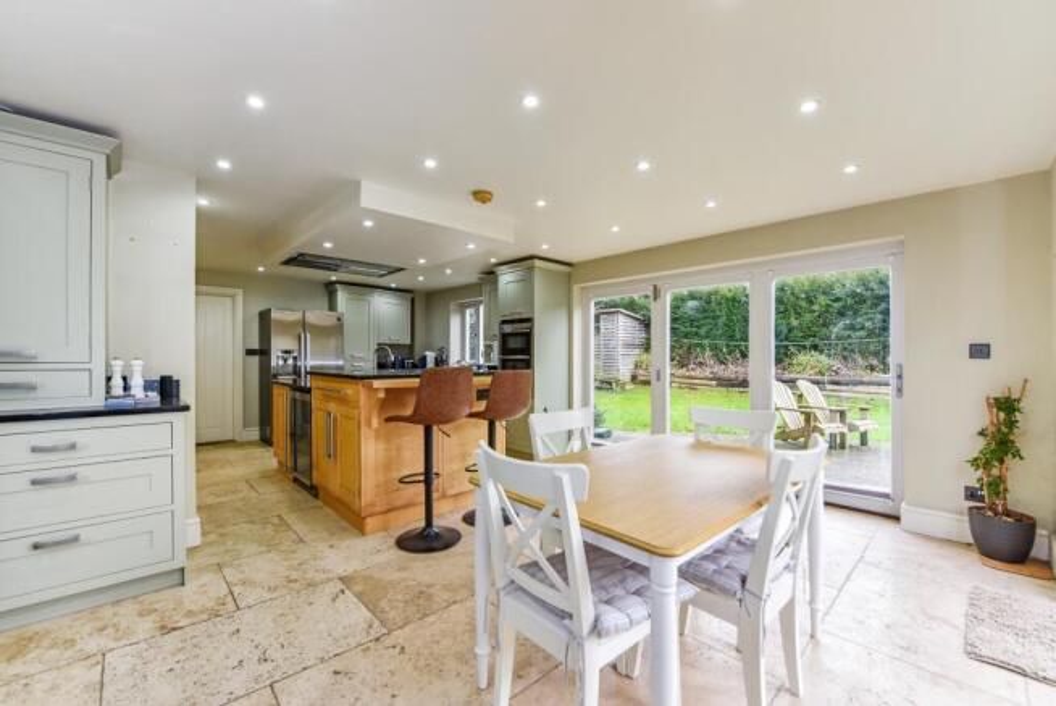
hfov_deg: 104.2
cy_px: 353
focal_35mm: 14
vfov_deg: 81.3
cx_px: 528
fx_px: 411
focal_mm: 14
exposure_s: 1/25
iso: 400
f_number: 7.1
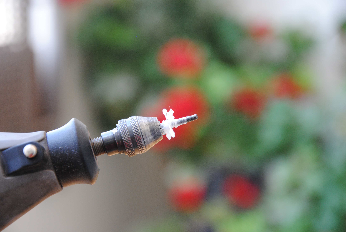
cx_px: 173
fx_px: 1227
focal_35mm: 128
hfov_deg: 16.1
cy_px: 116
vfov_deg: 10.8
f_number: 5.6
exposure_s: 1/125
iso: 450
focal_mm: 85
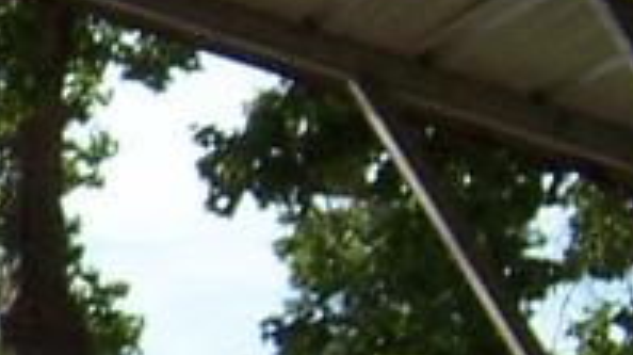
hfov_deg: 9.2
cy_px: 675
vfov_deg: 5.5
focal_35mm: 218
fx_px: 3656
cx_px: -726
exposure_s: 1/500
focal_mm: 5.5
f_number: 4
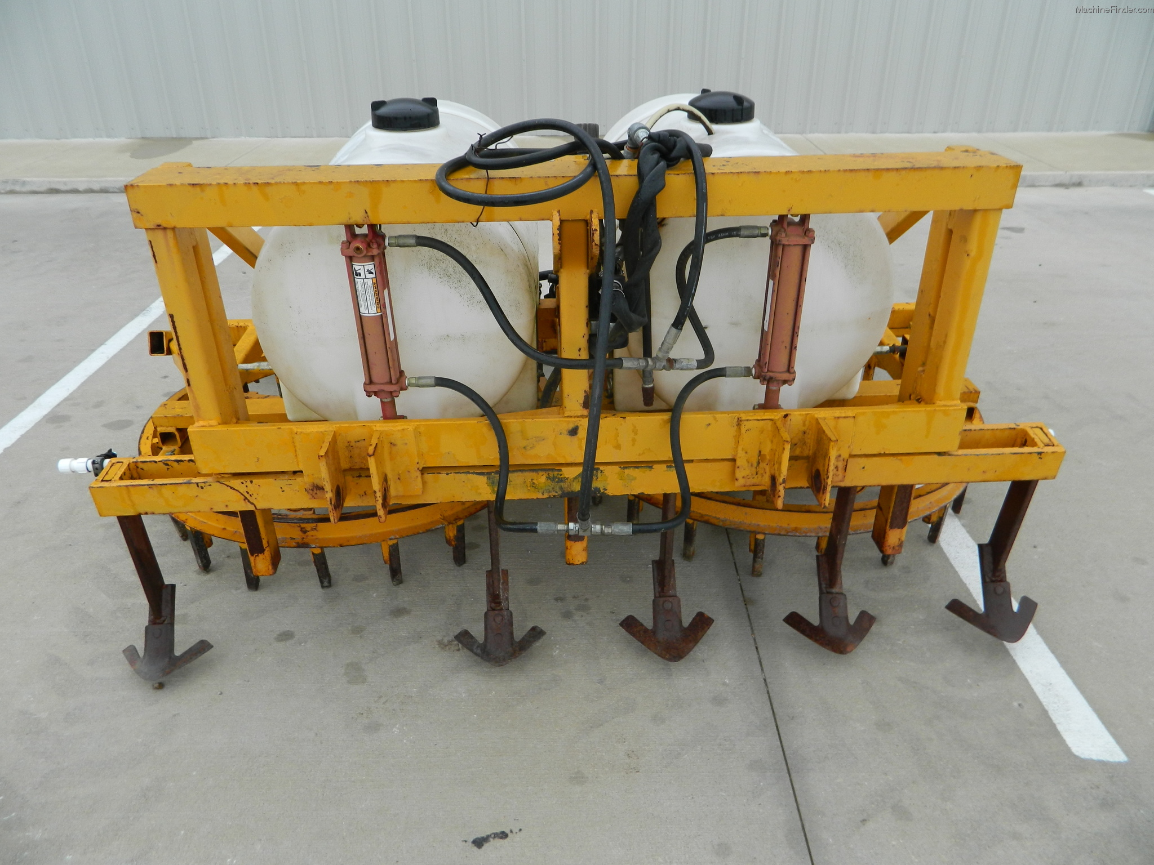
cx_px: 577
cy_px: 432
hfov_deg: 69.4
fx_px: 833
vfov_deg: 54.9
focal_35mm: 25
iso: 80
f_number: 3.1
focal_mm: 4.5
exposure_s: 1/100
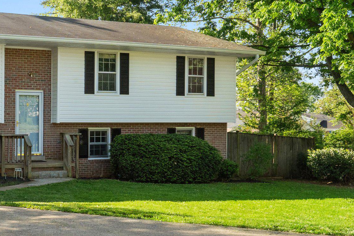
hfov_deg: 34.2
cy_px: 112
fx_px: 541
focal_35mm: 55
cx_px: 33
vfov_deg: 24.6
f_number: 8
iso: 640
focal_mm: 20
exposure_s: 1/500
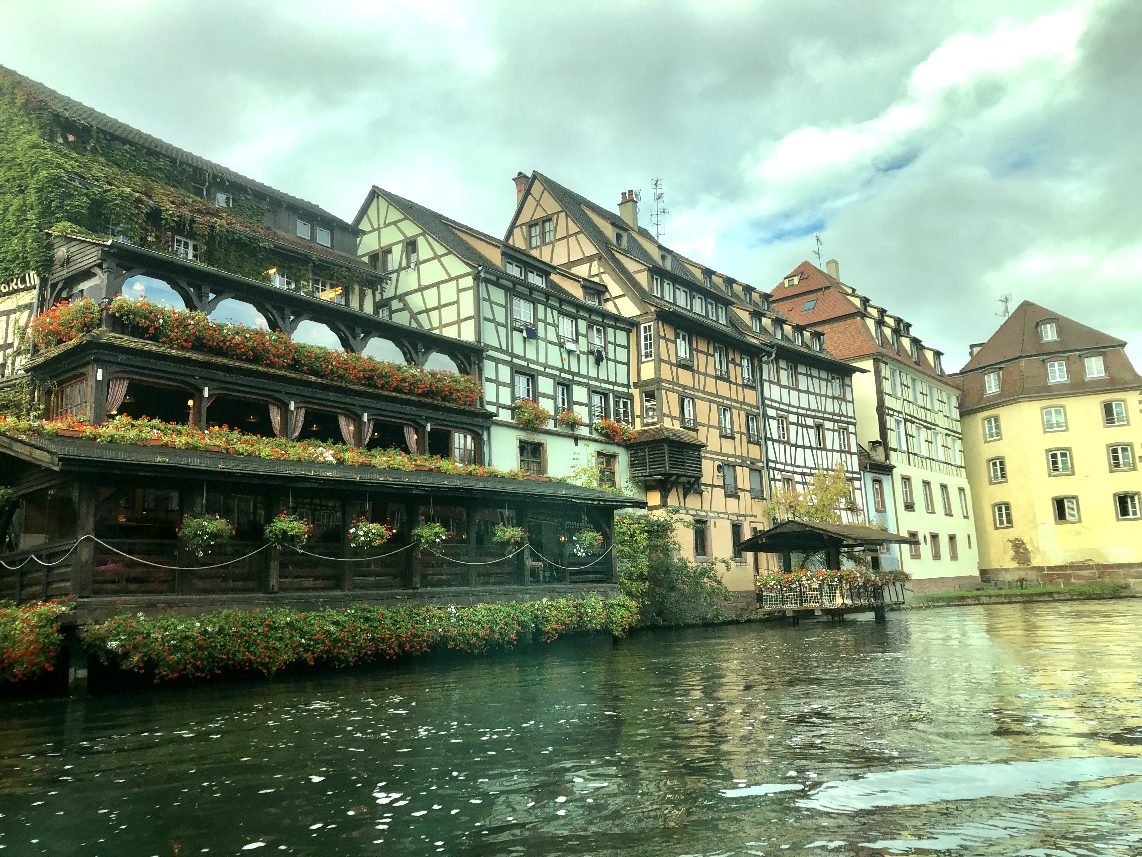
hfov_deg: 63.4
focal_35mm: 28
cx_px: 571
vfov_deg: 49.7
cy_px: 428
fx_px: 924
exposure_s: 1/393
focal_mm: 3.99
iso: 20
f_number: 1.8
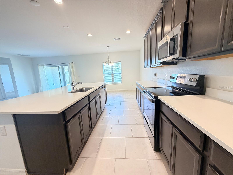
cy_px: 88
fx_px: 94
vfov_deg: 85.7
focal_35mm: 14
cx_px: 116
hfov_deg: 102.1
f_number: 2.2
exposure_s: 1/60
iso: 320
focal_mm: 2.22
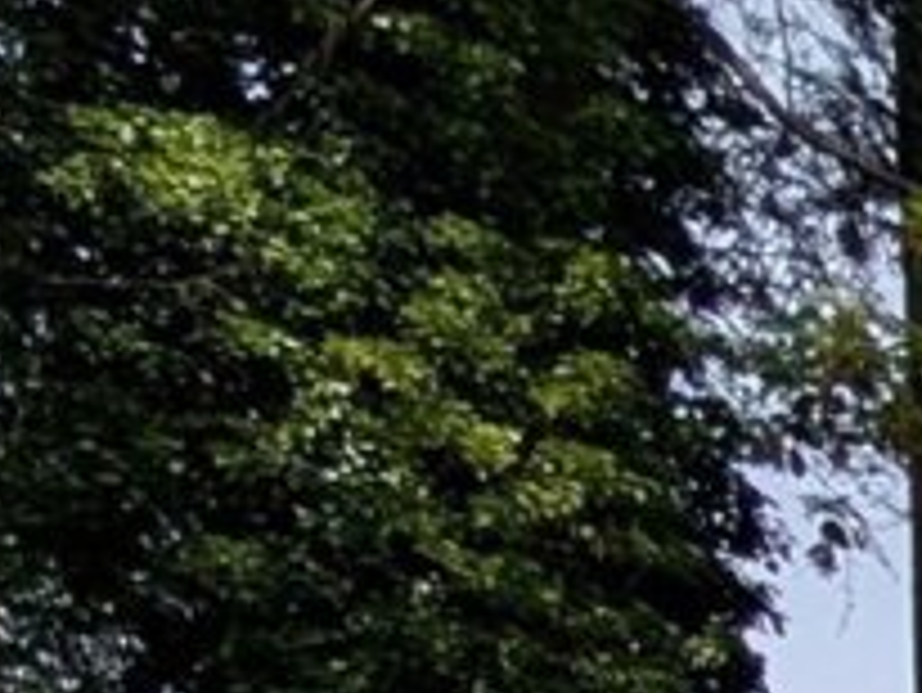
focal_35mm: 82
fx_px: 2185
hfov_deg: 11.4
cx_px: 2788
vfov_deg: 12.7
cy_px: 1786
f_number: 1.7
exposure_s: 1/2660
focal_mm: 2.02
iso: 56
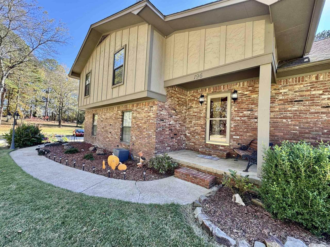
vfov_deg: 85.7
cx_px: 165
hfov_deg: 102.1
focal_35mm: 14
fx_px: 133
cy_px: 124
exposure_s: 1/99
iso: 50
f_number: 2.2
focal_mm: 2.22
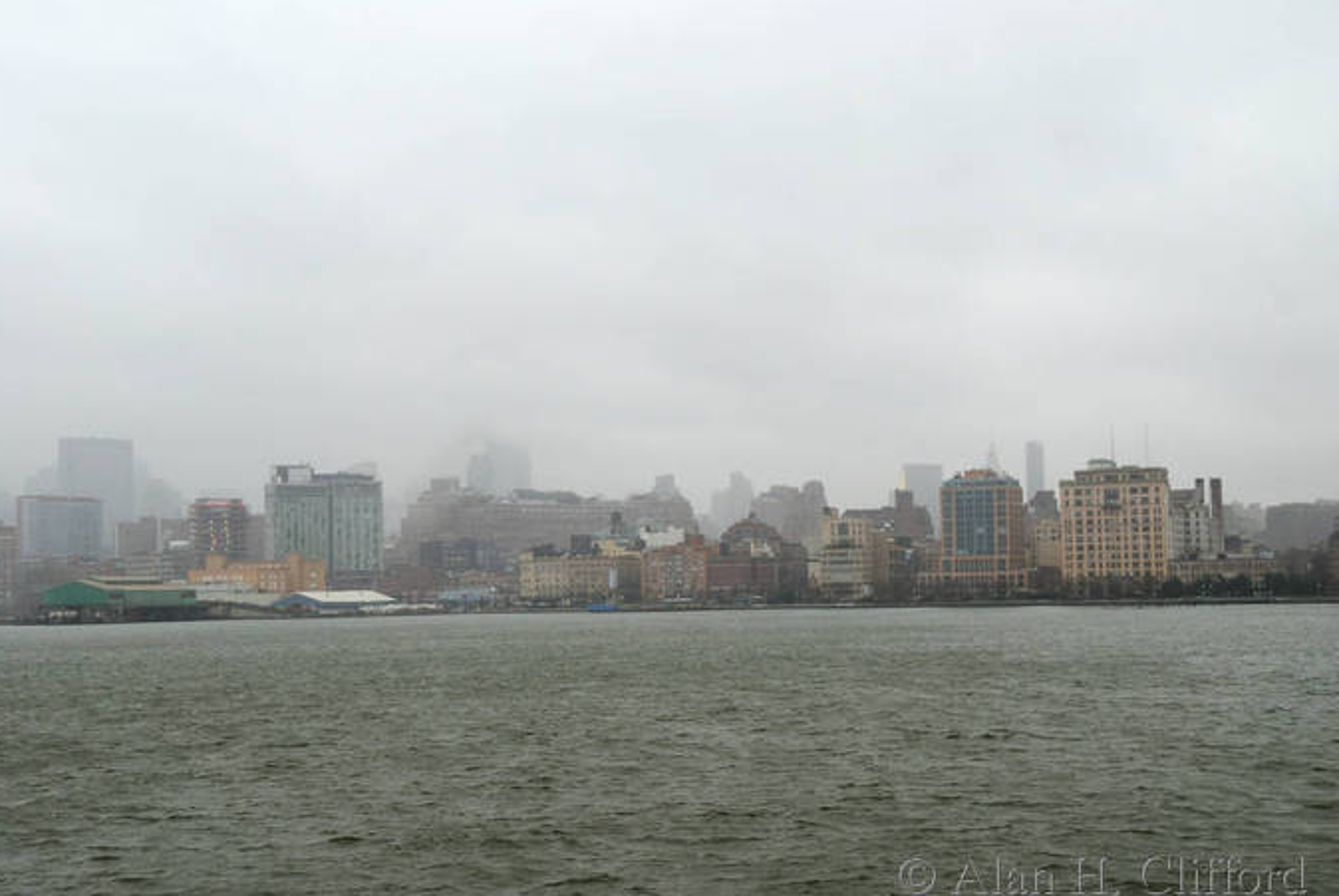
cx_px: 668
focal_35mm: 55
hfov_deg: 36.5
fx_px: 2030
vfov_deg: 24.9
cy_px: 459
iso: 100
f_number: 6.3
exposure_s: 1/125
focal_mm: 35
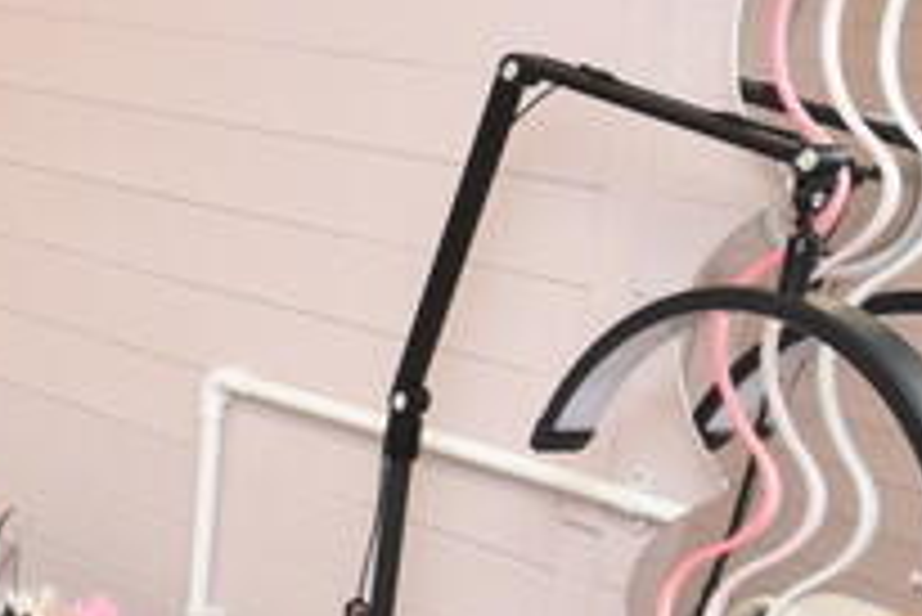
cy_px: 479
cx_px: -495
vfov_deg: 15.1
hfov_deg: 19.5
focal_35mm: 90
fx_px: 2307
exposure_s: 1/200
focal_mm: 12
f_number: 5
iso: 640
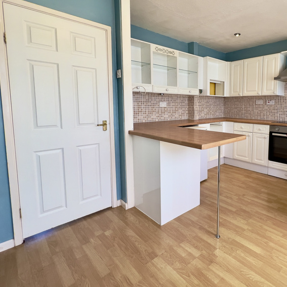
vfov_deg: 77.3
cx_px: 200
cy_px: 124
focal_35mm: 19
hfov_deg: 74.4
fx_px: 178
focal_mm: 1.57
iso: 80
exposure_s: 1/100
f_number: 1.8
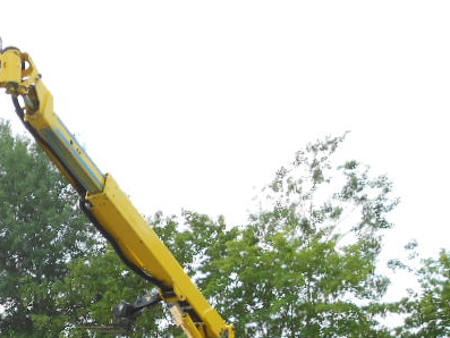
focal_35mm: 67
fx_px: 871
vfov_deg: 21.0
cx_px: -2
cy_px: 358
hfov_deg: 27.3
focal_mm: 4.6
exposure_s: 1/320
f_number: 3.2
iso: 80
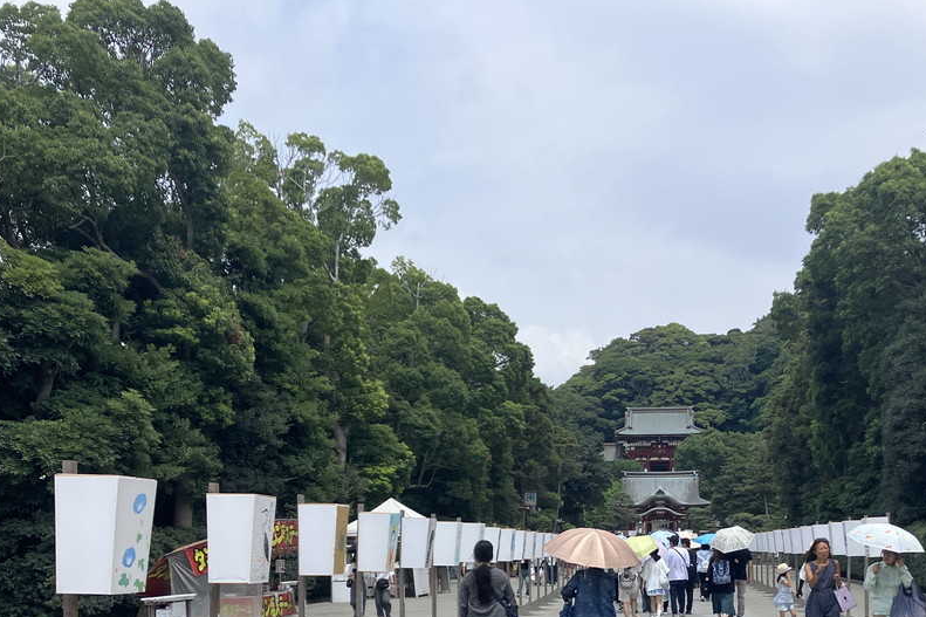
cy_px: 581
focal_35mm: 49
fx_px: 1260
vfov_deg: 26.4
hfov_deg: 39.9
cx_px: 615
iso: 32
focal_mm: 3.99
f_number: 1.8
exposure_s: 1/2433
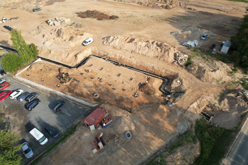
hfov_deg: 78.6
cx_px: 124
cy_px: 82
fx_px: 152
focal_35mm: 22
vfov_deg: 57.2
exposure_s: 1/1000
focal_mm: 8.38
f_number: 2.8
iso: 100
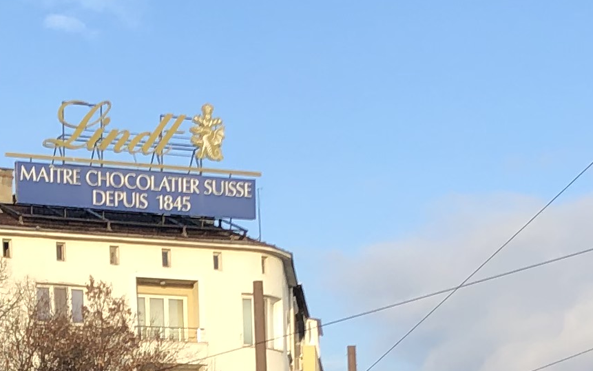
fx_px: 2246
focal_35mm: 139
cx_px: 112
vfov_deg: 9.0
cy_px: 676
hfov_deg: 14.9
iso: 20
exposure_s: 1/631
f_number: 1.8
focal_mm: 3.99
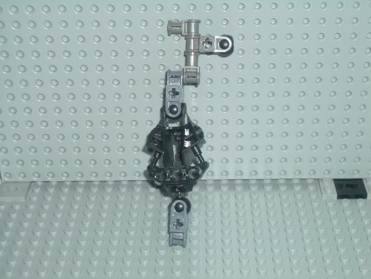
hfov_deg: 26.3
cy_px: 140
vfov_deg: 19.9
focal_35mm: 74
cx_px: 186
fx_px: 793
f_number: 3.9
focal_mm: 12.2
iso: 100
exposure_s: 1/60
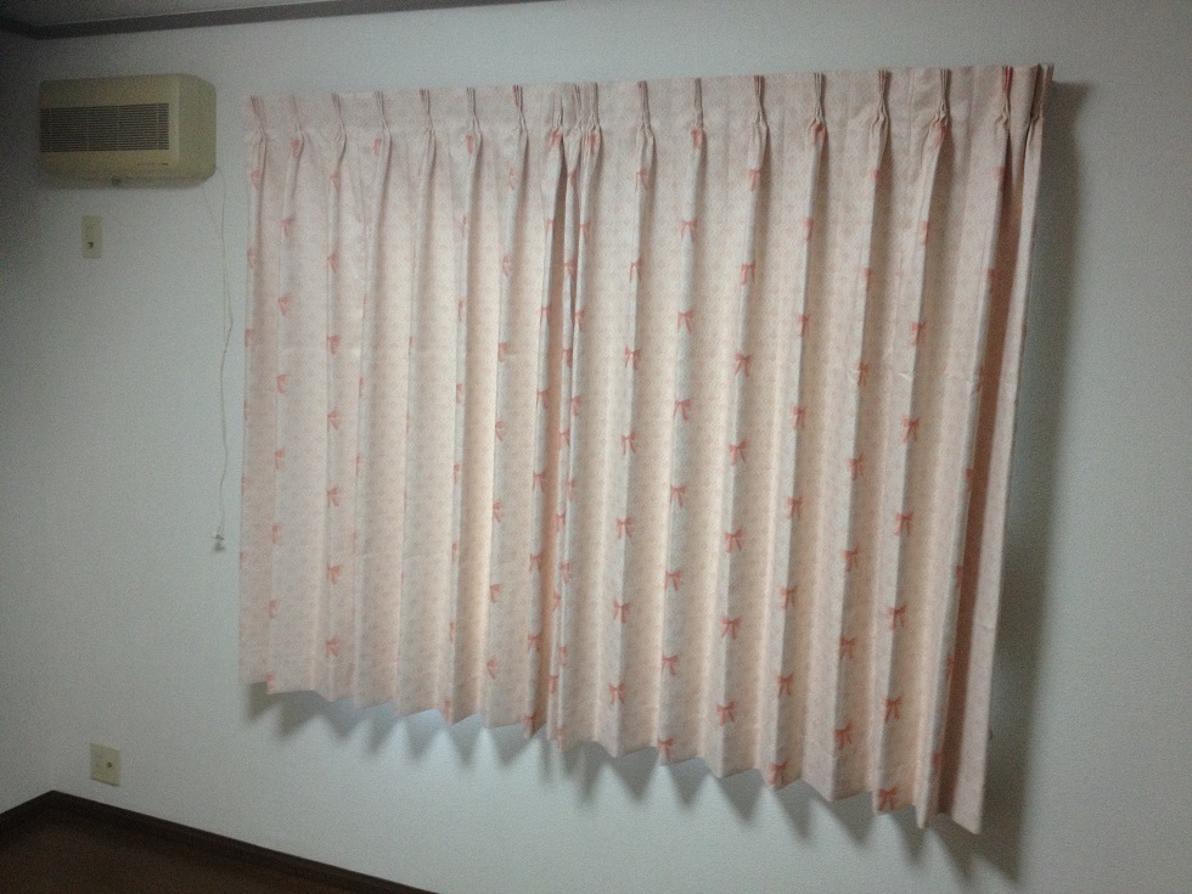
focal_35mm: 35
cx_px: 596
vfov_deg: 40.7
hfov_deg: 52.6
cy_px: 447
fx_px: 1205
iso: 160
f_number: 2.4
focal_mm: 4.28
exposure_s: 1/20
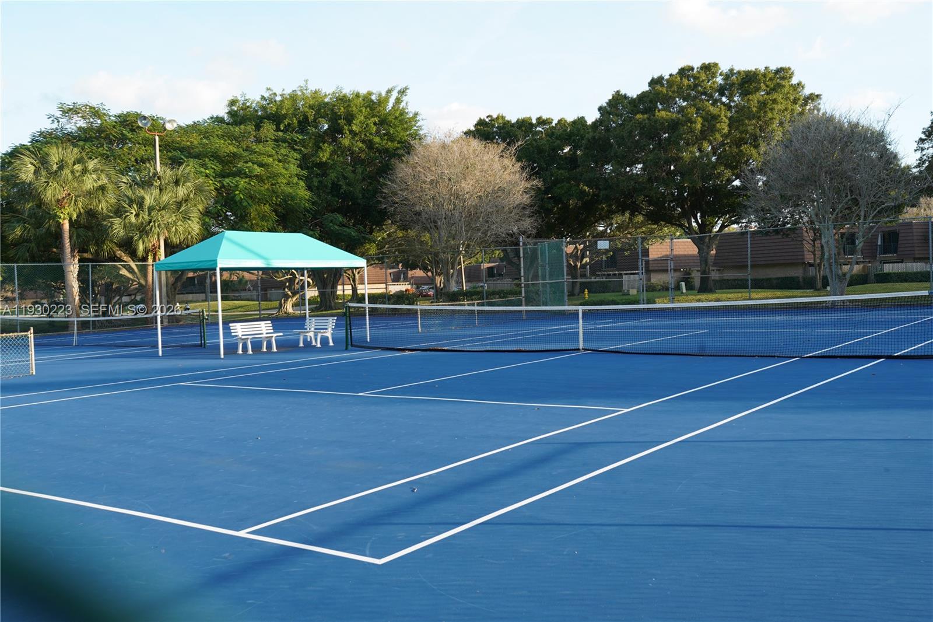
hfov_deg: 54.4
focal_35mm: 35
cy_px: 311
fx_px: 907
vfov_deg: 37.8
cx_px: 466
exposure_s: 1/40
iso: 100
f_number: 9
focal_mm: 35
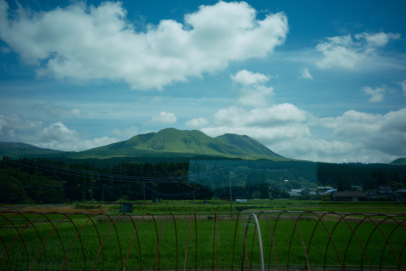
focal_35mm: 40
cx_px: 203
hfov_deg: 48.5
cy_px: 136
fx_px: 451
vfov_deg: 33.4
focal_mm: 26
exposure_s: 1/1600
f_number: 2.8
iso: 100
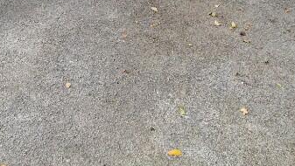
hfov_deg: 45.5
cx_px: 70
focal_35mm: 43
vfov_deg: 24.6
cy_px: -42
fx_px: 337
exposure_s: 1/349
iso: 50
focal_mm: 2.2
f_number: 2.2
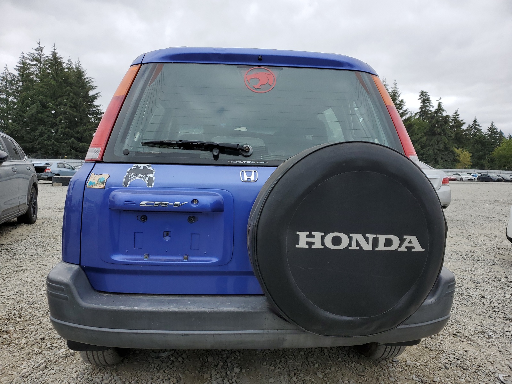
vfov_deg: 53.1
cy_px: 192
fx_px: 385
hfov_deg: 67.3
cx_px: 256
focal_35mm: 26
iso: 50
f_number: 1.5
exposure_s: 1/2000
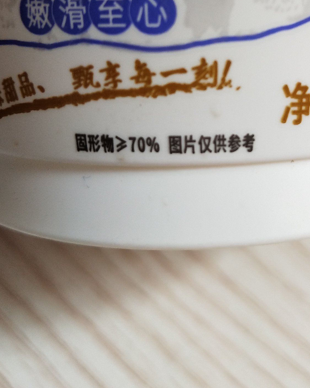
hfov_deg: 26.5
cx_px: 212
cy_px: 84
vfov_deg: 32.2
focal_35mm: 57
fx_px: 654
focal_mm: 3.95
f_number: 1.8
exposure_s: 1/100
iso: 135
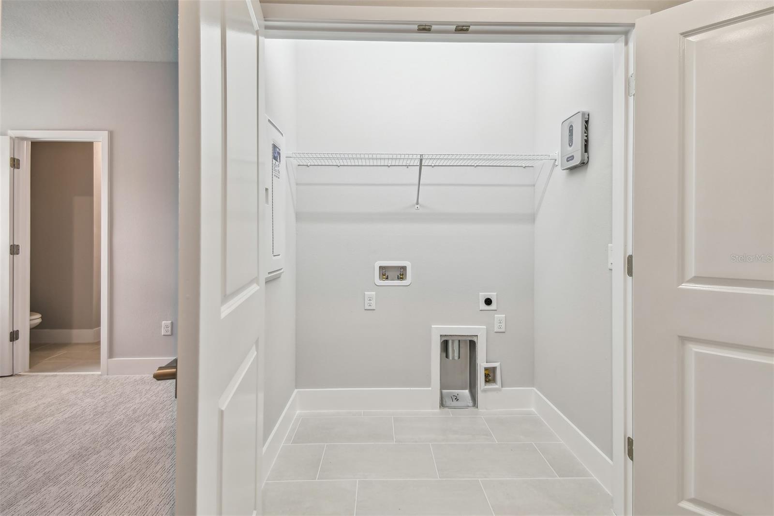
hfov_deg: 100.4
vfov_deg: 77.3
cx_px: 387
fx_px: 322
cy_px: 258
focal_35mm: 15
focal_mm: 10
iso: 100
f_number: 7.1
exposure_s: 1/20
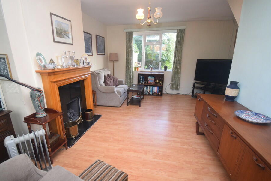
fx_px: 128
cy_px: 99
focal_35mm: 17
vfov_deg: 70.3
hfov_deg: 93.2
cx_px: 127
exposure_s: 1/60
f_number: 4.5
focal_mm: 10
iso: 900
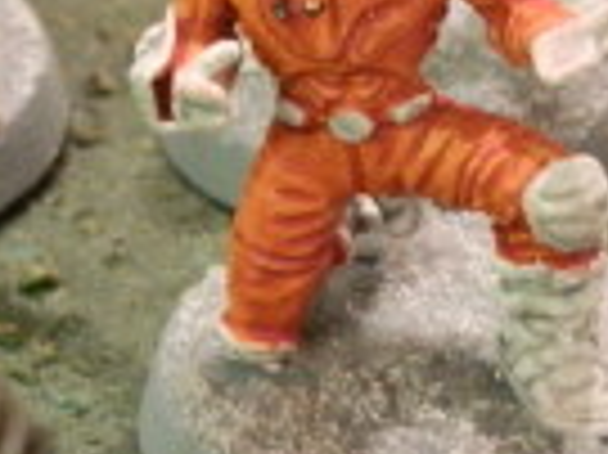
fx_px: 4264
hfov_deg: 8.2
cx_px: 401
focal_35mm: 243
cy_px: 58
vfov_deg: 6.1
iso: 320
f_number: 3.7
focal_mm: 10.99
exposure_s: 1/8
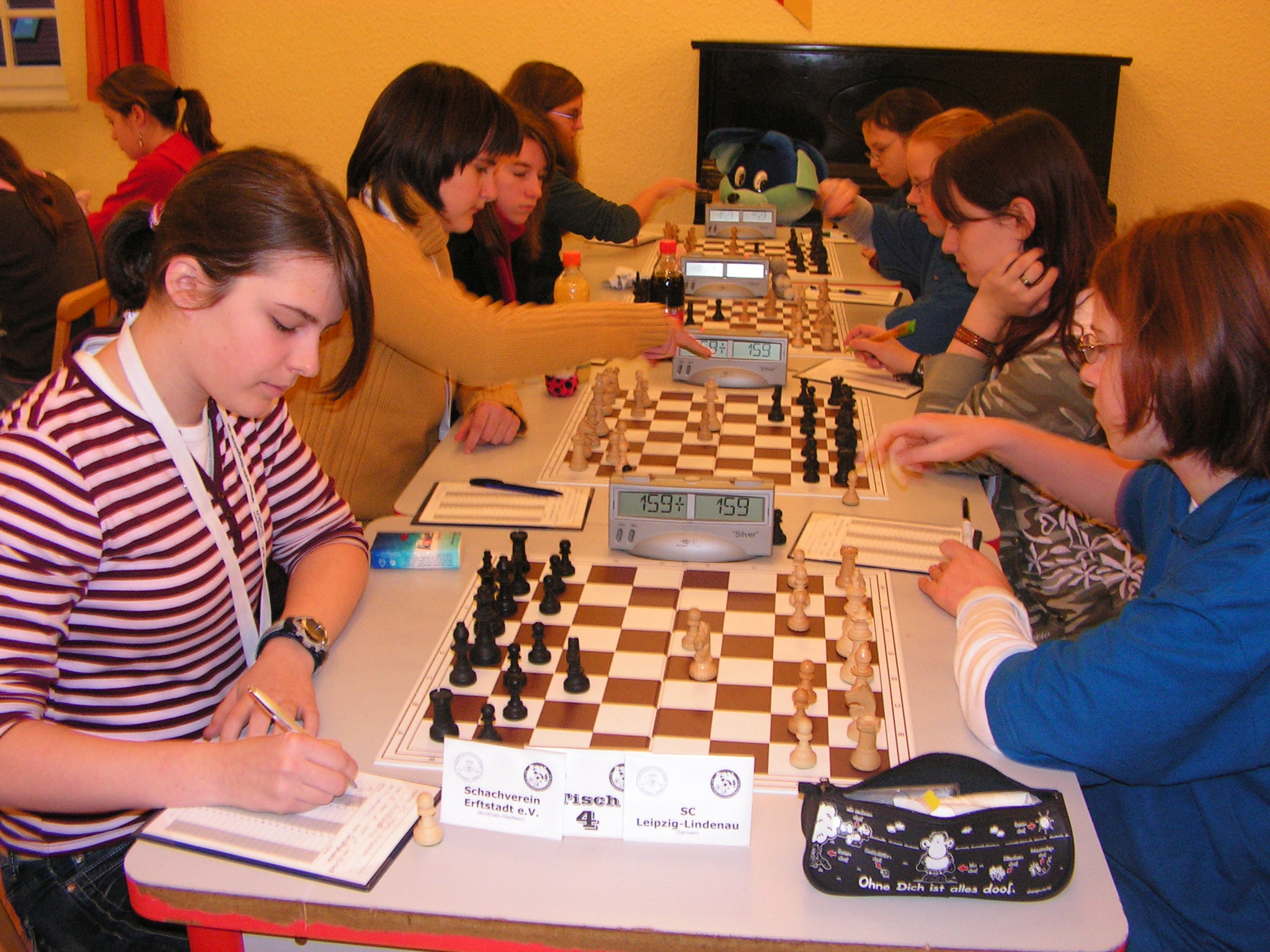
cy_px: 476
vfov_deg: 39.7
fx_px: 1321
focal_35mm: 36
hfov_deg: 51.4
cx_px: 635
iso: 200
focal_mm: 6
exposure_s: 1/40
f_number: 3.2
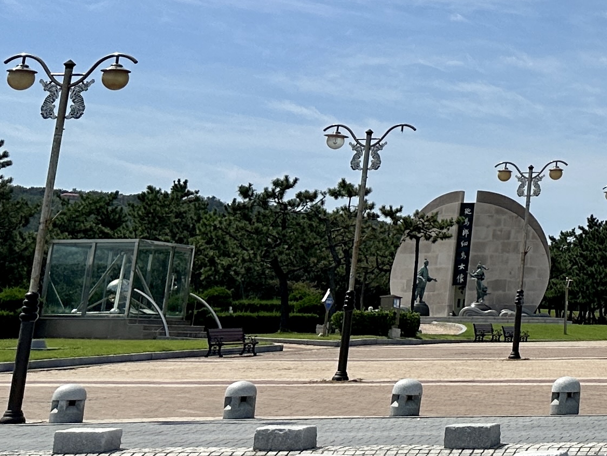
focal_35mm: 86
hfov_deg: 18.8
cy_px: -77
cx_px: 1015
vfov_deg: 16.5
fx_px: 1508
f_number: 1.78
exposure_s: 1/8197
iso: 80
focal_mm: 6.86
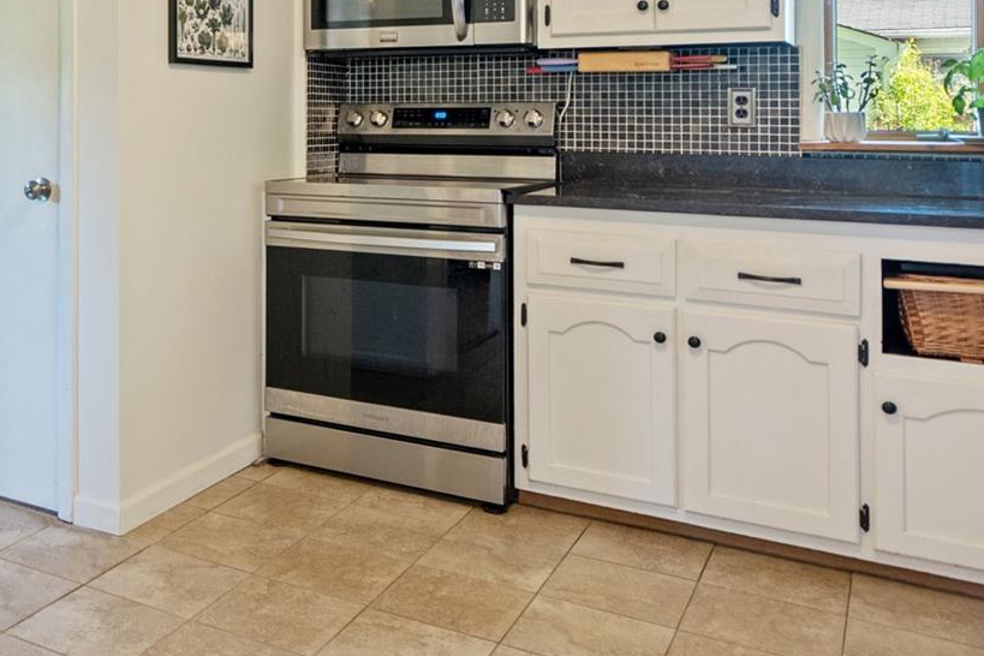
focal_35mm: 40
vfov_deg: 31.9
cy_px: 77
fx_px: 1093
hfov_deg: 44.4
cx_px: 111
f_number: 5.6
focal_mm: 16
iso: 800
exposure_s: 1/10
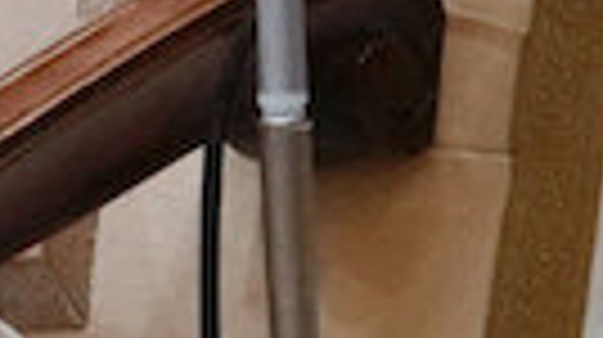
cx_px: -554
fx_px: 52382
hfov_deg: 0.7
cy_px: -363
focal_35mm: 3280
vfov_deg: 0.4
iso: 4000
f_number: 6.3
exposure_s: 1/640
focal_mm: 600
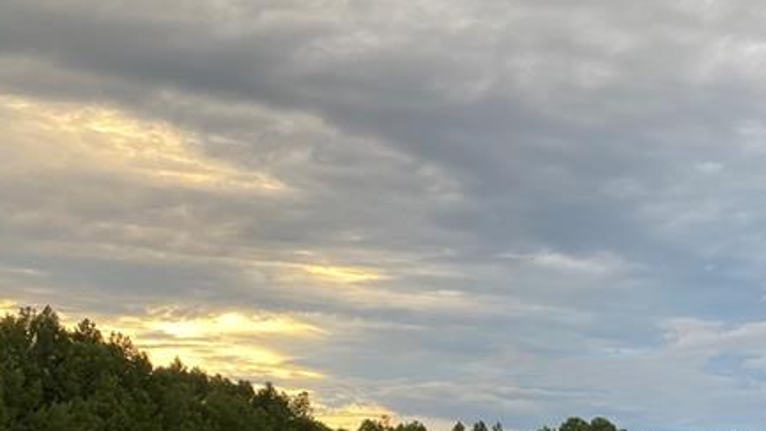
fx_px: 1361
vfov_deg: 17.7
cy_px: 415
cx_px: 803
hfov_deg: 29.0
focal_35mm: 67
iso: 40
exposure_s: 1/122
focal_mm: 4.25
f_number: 1.8
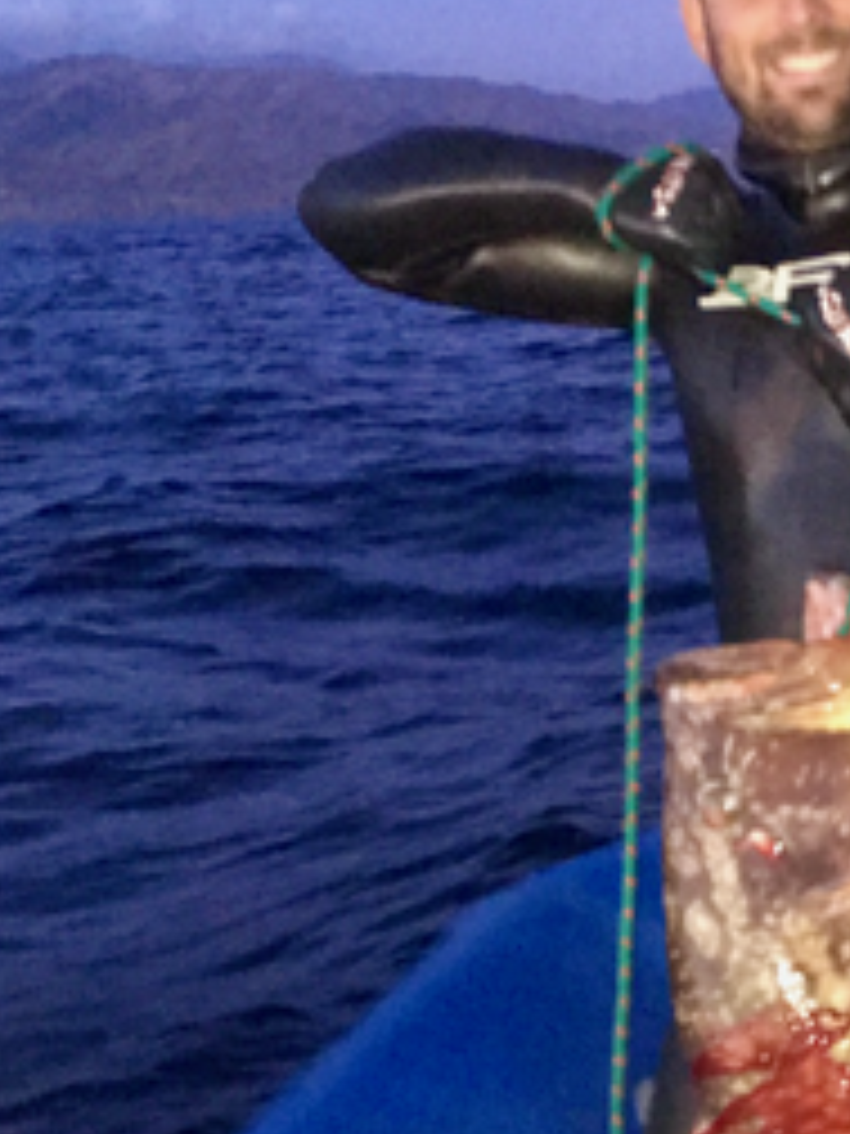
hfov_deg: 20.4
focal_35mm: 69
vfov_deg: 27.8
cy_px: 846
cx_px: 922
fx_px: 2259
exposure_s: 1/17
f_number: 2.2
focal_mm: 4.15
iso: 640
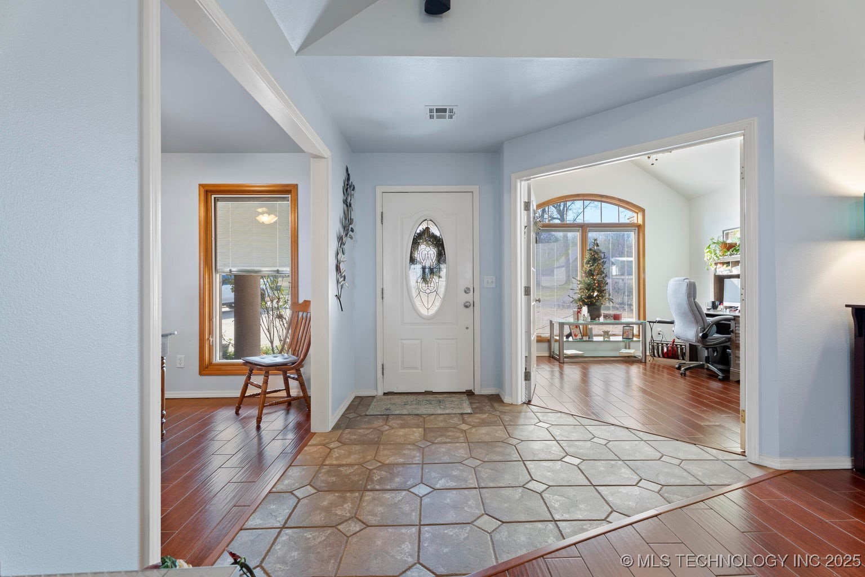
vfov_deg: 73.7
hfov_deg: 96.7
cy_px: 288
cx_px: 432
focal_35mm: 16
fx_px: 384
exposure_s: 1/1.25
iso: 250
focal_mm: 16
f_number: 9
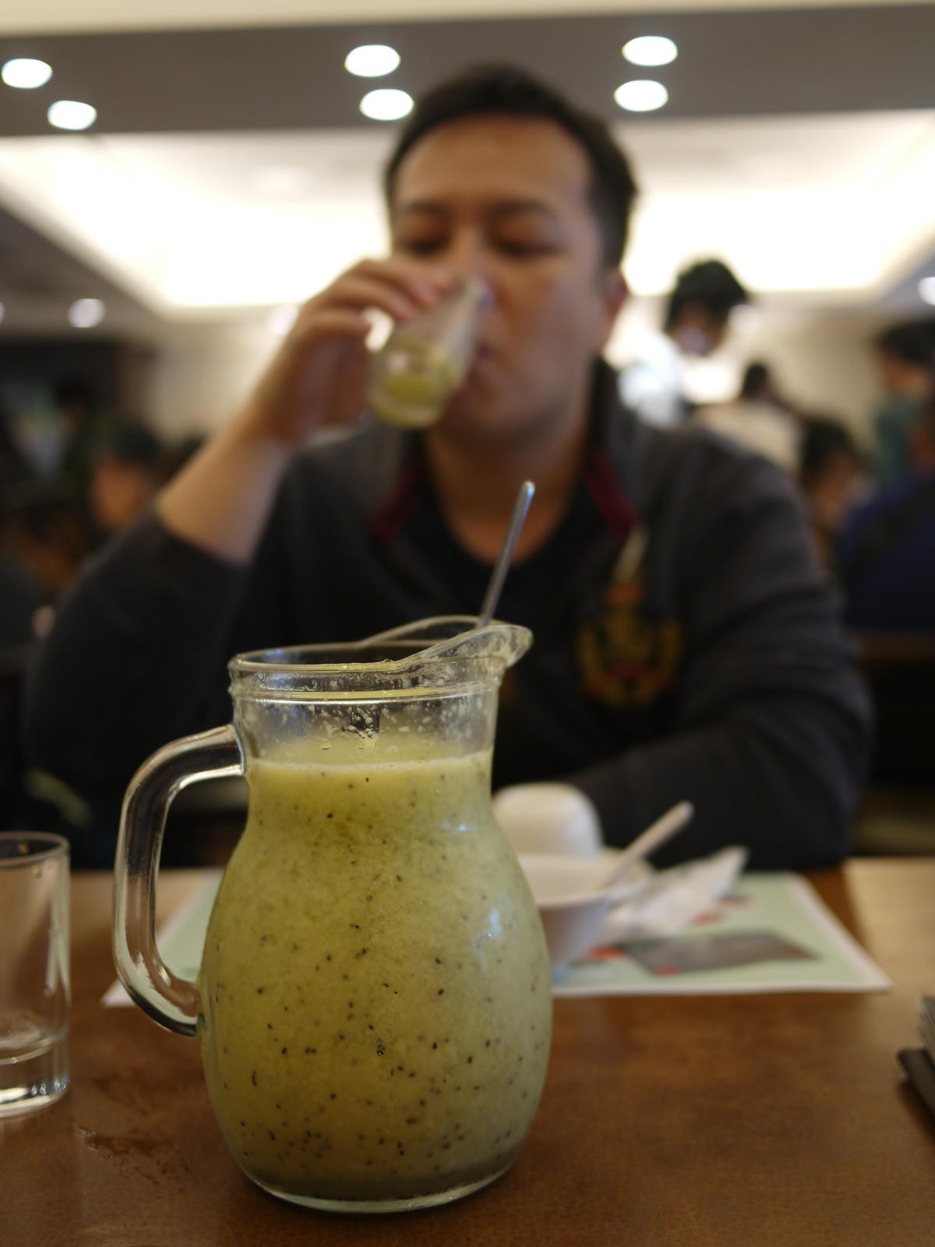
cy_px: 624
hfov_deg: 36.0
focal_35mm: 40
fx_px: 1441
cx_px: 468
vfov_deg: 46.8
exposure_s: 1/80
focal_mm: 20
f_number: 1.7
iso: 160
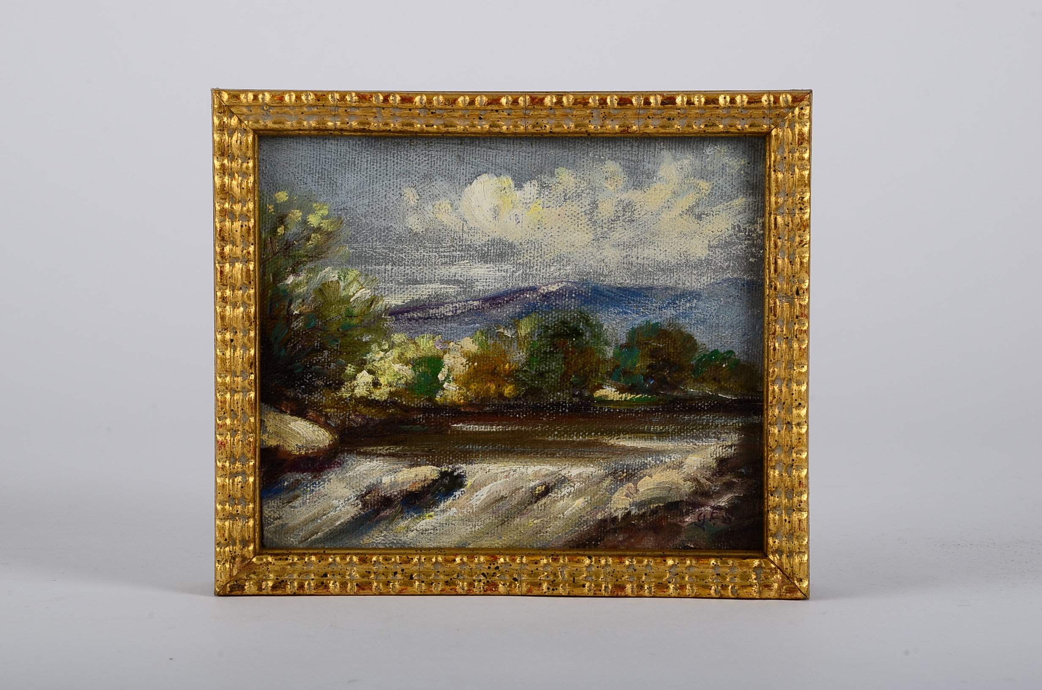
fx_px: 3466
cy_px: 345
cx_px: 521
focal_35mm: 120
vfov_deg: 11.4
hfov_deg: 17.1
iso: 100
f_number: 18
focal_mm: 80
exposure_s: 1/250
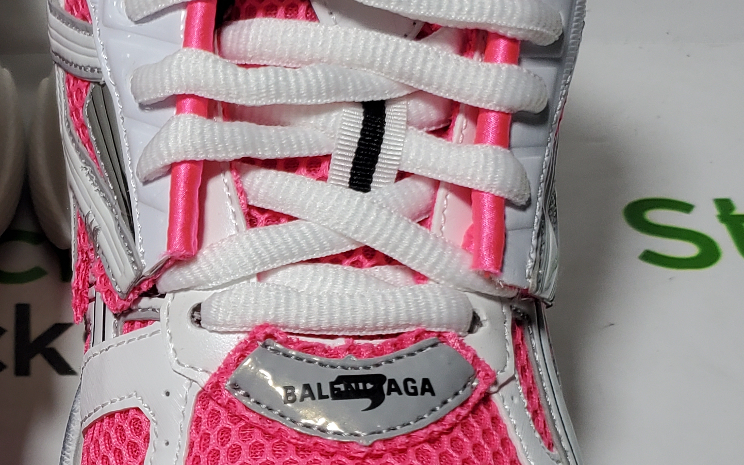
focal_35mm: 77
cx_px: 67
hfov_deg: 25.9
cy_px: 307
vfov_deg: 16.9
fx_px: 1561
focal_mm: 4.3
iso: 50
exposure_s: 1/561
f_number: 1.5
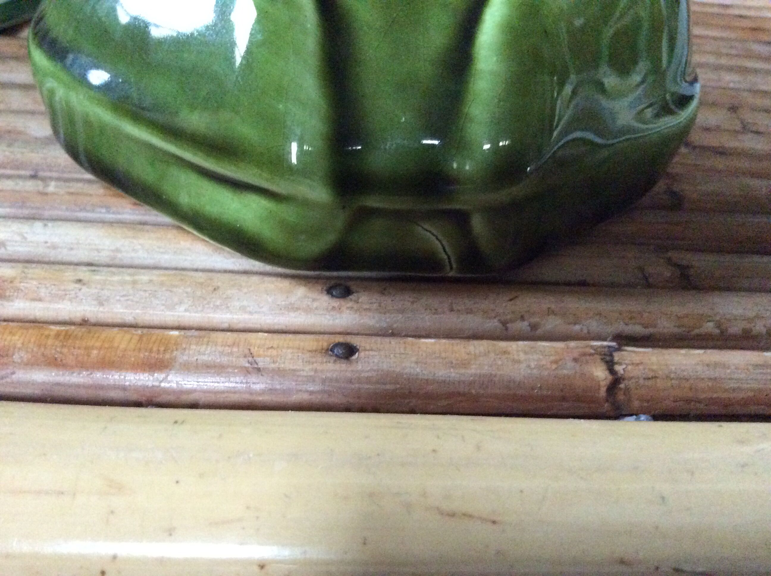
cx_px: 386
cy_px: 288
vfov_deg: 44.1
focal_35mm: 32
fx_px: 712
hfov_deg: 56.9
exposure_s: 1/17
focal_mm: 3.3
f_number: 2.4
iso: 640
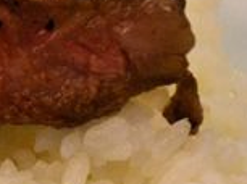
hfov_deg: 4.0
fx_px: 3535
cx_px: -116
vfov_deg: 3.0
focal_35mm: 497
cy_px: 142
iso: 6400
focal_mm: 105
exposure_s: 1/125
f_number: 5.6
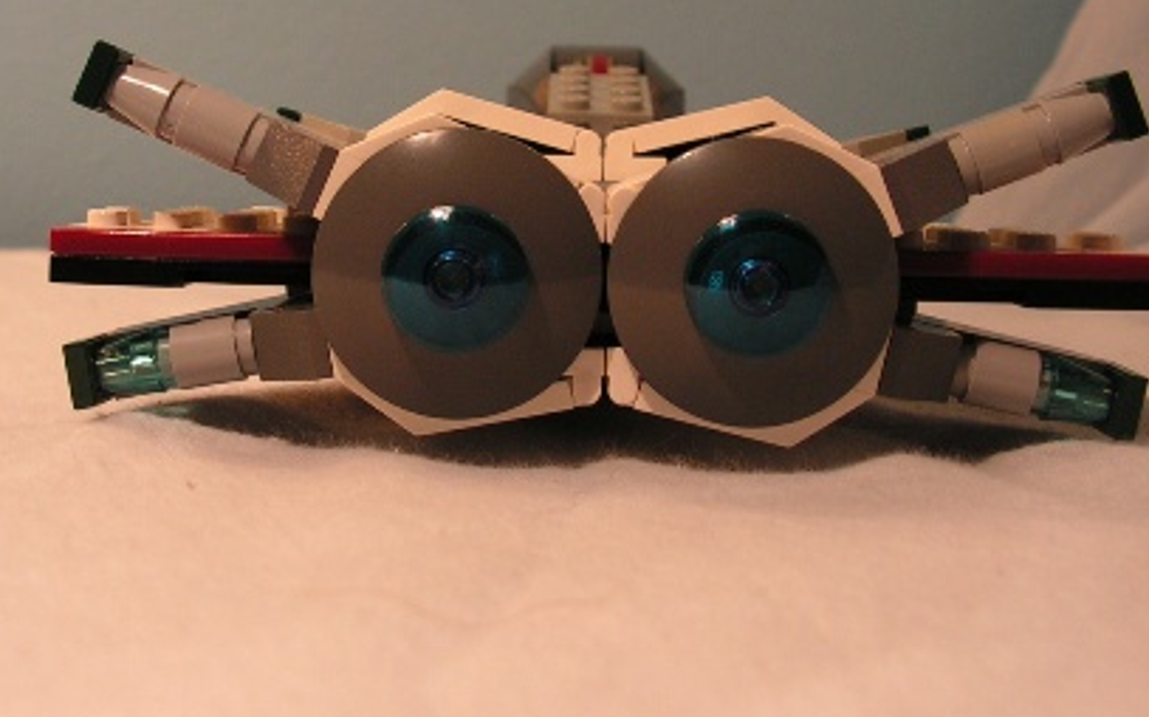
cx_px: 517
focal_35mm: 60
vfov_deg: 21.5
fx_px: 1878
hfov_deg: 34.0
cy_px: 237
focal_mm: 7.6
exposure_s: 1/40
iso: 100
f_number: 3.2
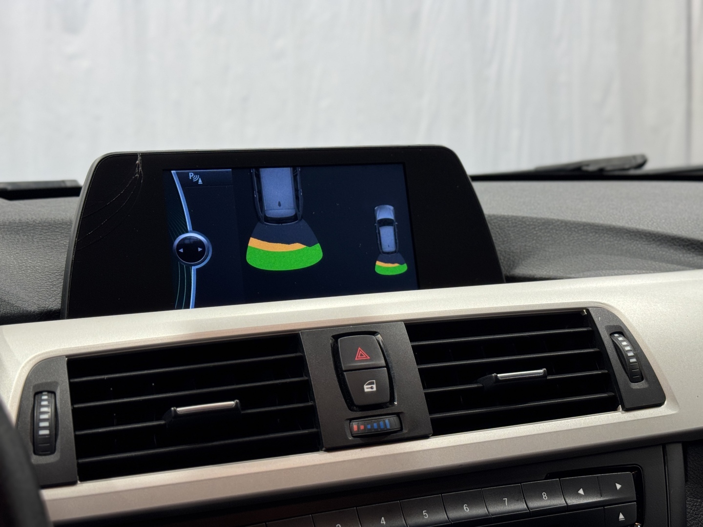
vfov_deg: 30.3
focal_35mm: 48
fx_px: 975
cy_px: 264
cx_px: 352
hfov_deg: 39.7
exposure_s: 1/50
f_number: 1.78
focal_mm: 6.76
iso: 80
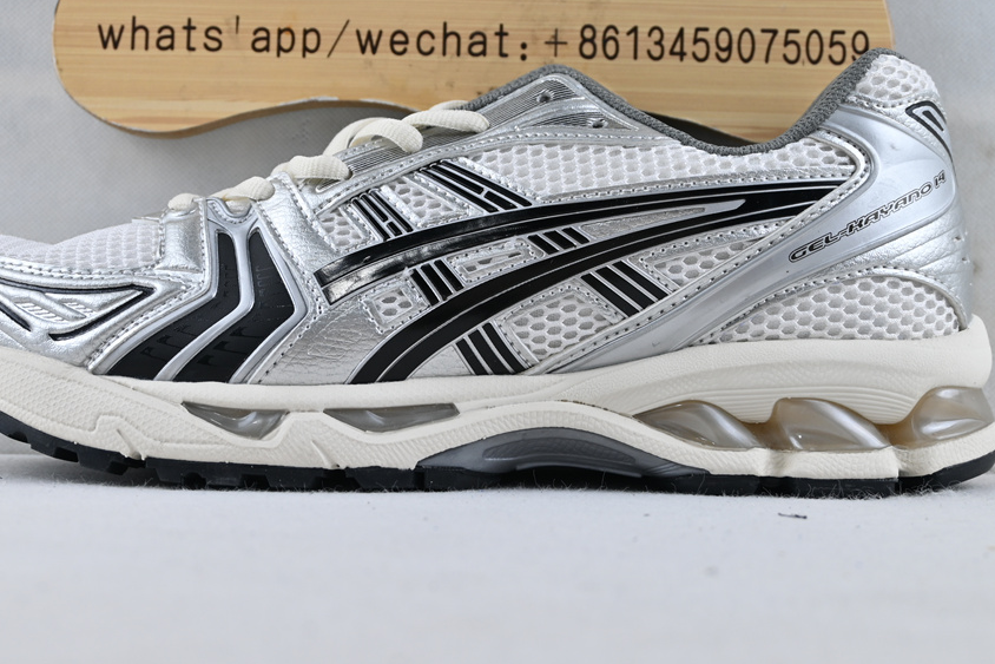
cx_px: 490
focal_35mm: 64
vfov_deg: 21.2
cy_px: 242
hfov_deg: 31.4
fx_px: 1769
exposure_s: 1/60
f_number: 4.8
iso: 100
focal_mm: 30
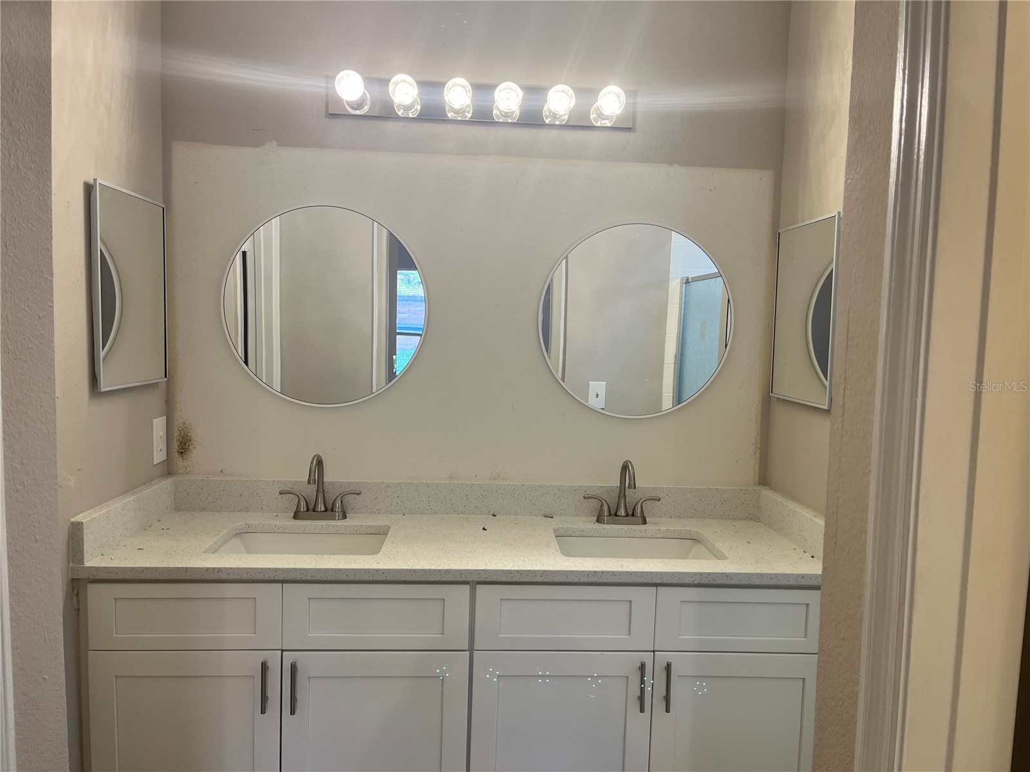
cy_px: 386
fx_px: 774
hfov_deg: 67.3
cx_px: 515
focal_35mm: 26
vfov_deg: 53.1
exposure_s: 1/120
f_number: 1.6
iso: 100
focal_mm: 5.1
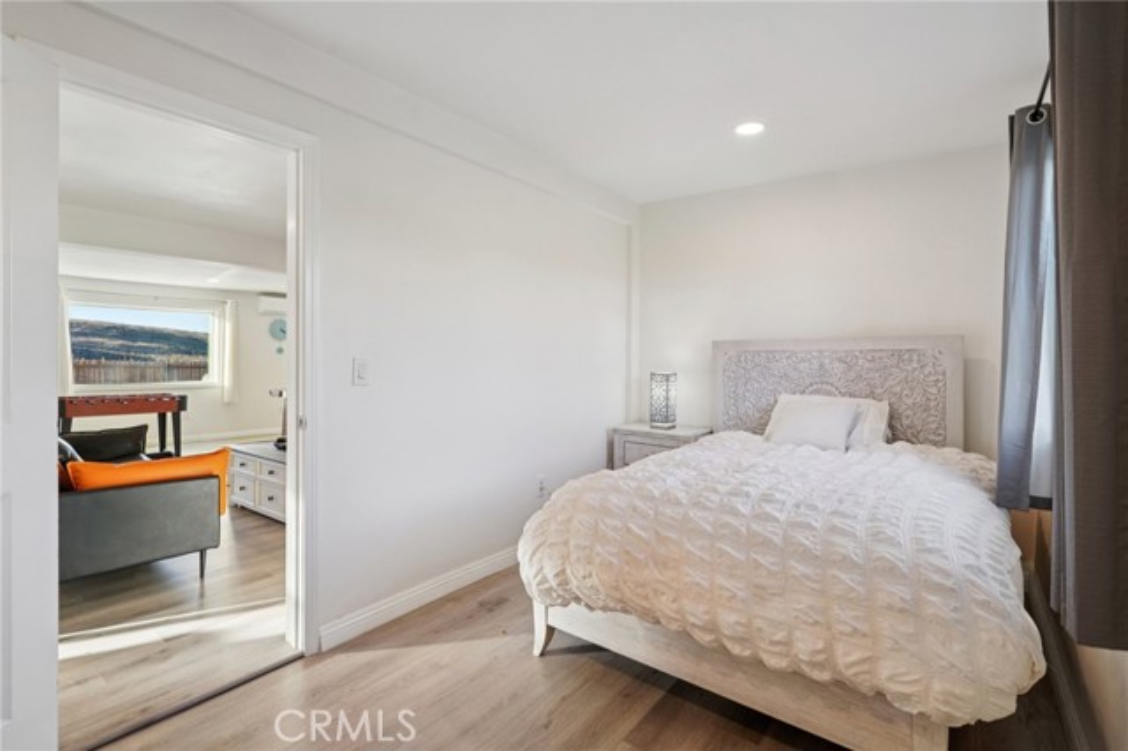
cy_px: 376
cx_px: 564
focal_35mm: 16
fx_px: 501
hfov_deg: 96.8
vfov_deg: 73.7
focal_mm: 16
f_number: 8
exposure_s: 1/30
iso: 400
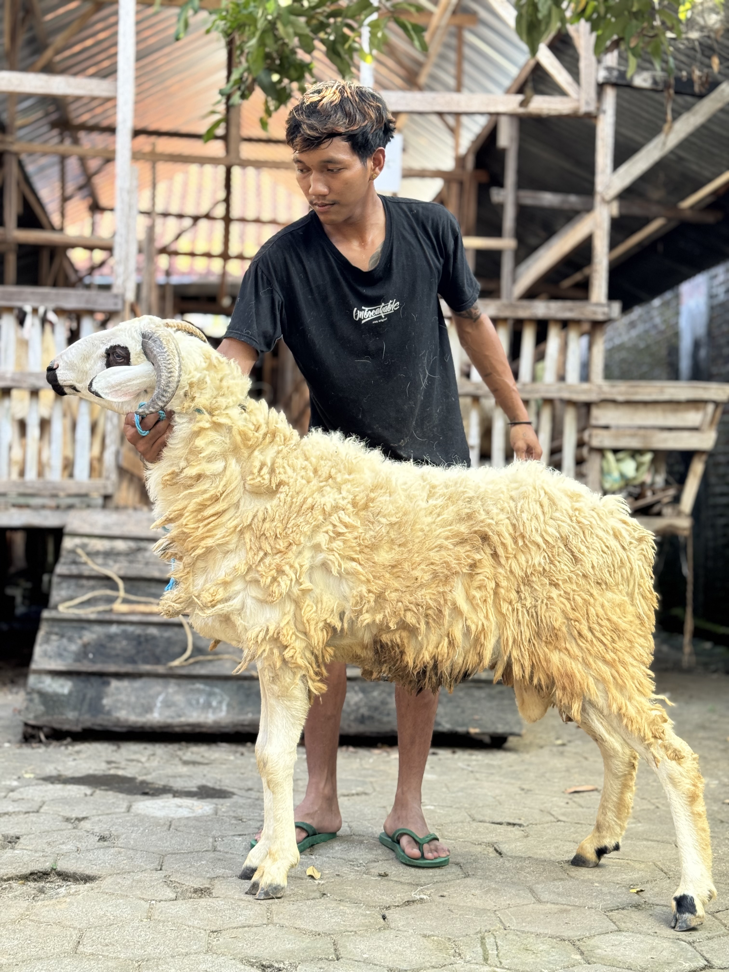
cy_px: 486
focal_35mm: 48
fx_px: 1348
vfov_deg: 39.7
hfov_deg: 30.3
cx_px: 364
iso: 100
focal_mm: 6.76
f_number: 1.78
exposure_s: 1/97
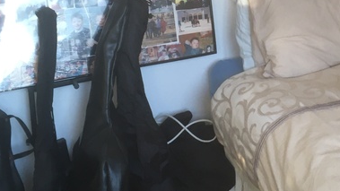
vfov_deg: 17.9
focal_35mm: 64
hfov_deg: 32.4
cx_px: 245
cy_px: -39
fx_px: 577
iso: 64
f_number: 2.2
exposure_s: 1/33
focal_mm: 4.15
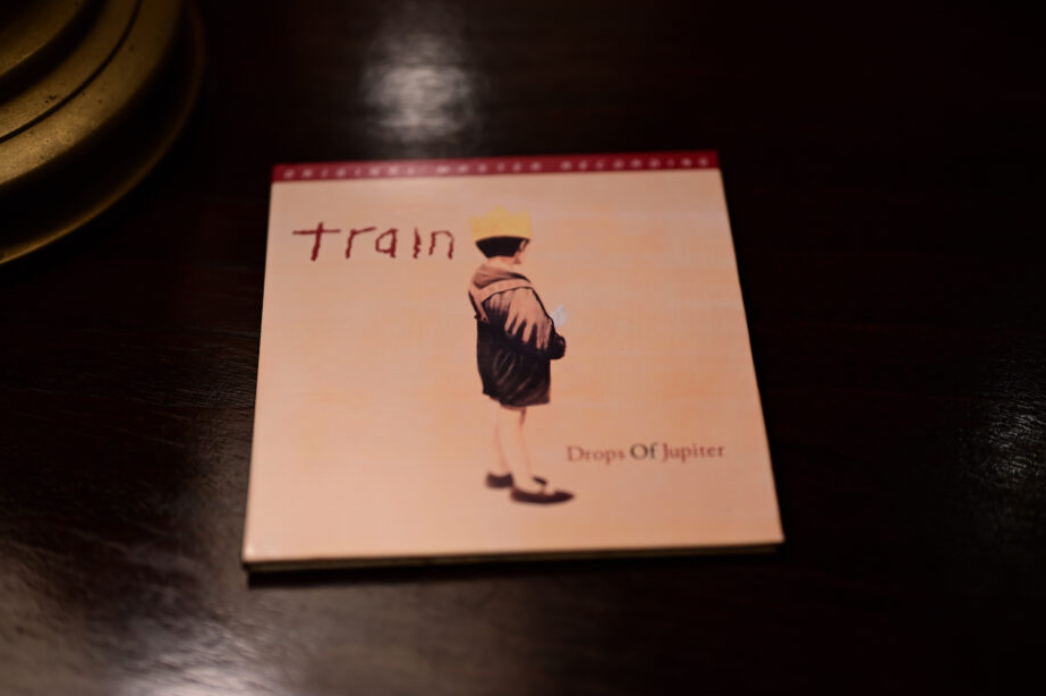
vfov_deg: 26.0
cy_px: 345
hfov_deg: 38.2
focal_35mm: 52
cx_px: 518
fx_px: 1510
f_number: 1.8
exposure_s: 1/100
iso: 100
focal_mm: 50
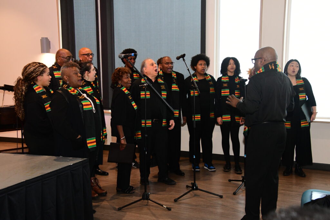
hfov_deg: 45.0
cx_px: 165
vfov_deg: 30.9
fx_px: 399
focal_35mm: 44
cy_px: 110
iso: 3200
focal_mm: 29
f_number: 5.6
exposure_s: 1/250
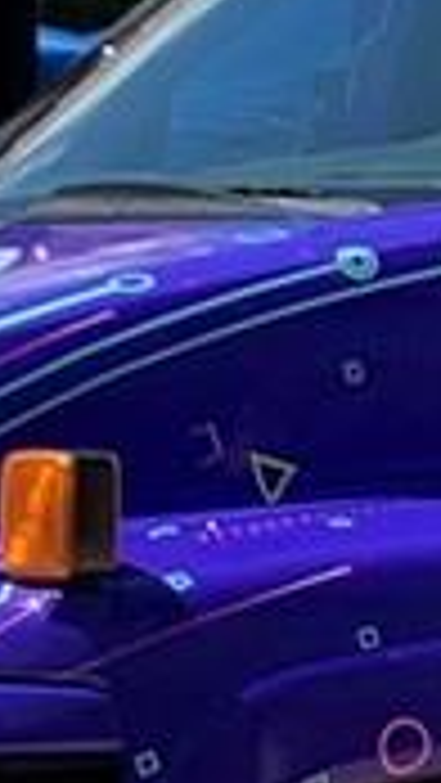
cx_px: 1683
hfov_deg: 4.4
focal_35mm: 260
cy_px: 117
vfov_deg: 8.3
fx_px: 5400
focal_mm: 4.25
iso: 25
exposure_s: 1/2208
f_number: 1.8
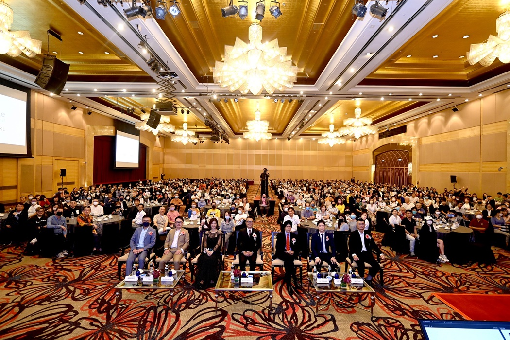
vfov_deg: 67.3
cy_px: 170
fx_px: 255
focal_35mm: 18
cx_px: 255
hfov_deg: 90.0
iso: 1600
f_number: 3.5
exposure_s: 1/80
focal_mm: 18
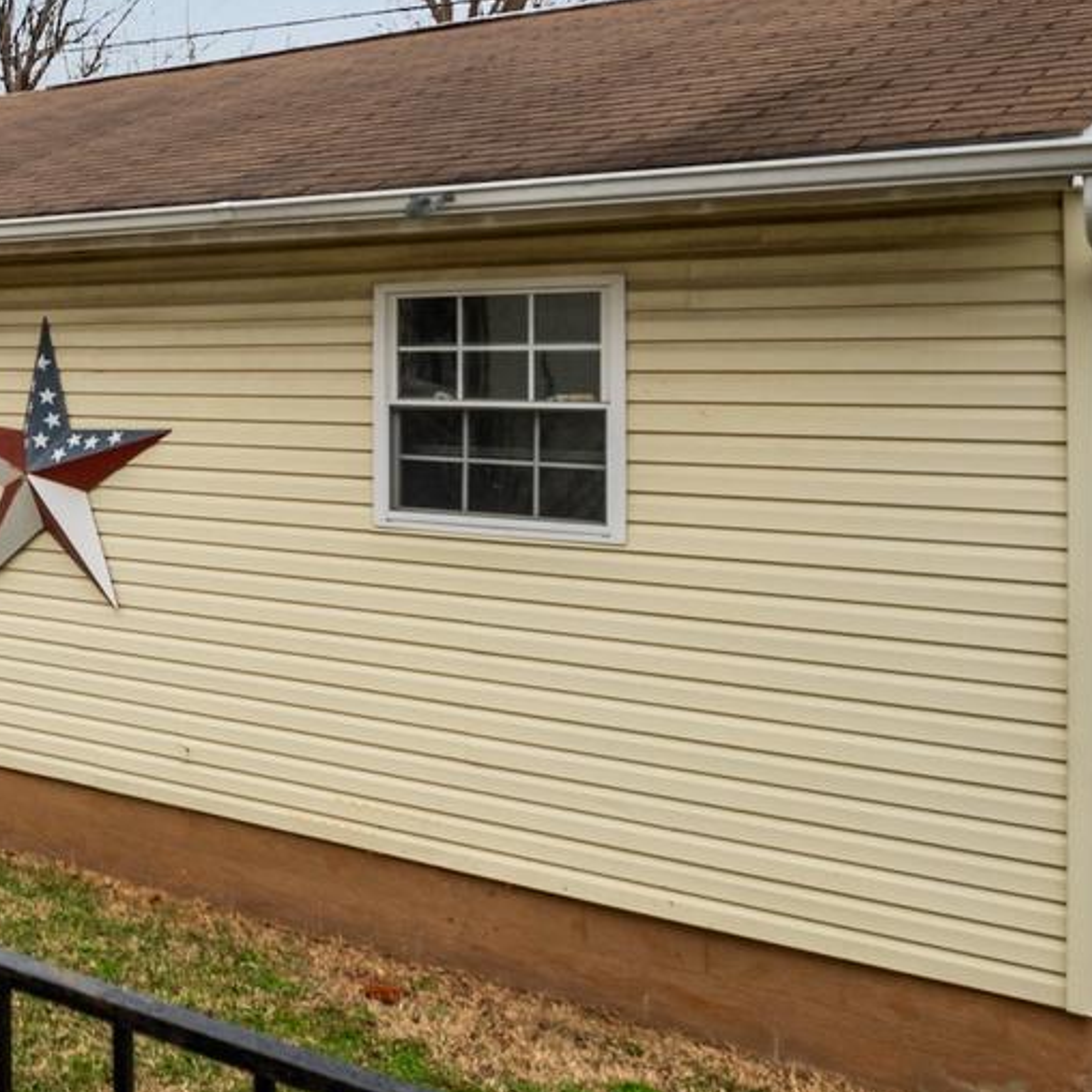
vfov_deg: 34.8
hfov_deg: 29.9
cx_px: -241
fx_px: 1713
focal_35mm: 48
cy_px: 321
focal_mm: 14
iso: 200
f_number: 8
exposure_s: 1/60
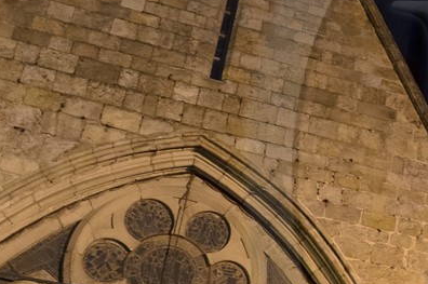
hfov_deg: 18.1
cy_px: 178
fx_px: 1152
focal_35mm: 97
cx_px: 688
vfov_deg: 14.1
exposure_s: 1/6
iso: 1600
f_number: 4.5
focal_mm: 24
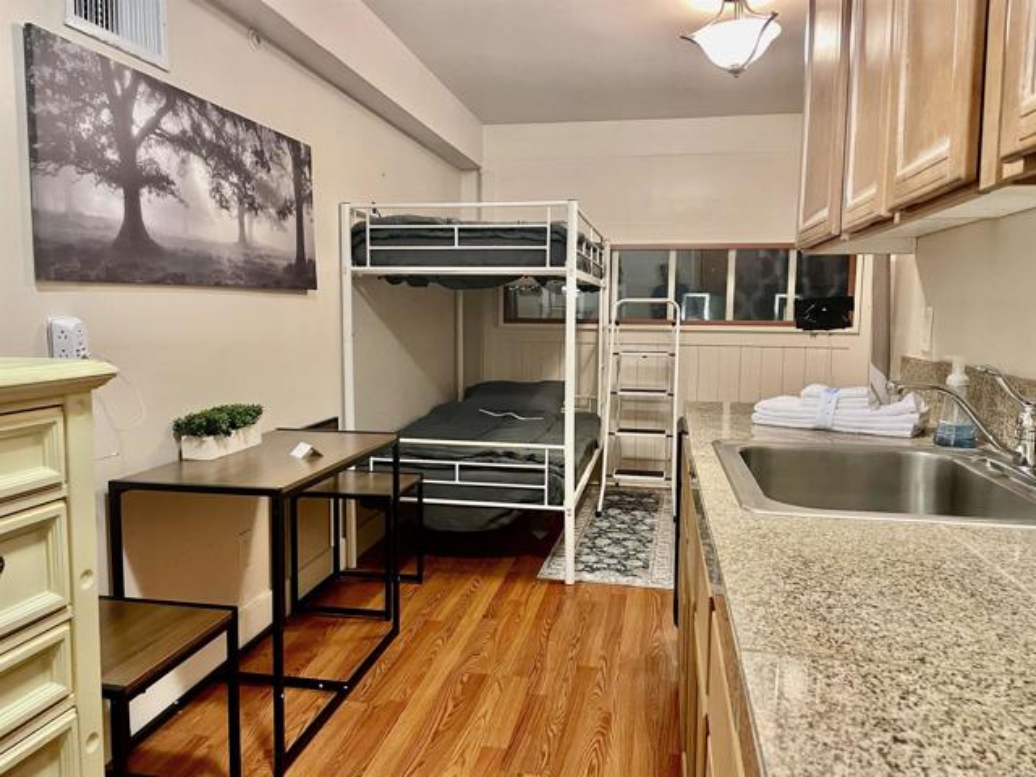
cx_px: 518
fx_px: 778
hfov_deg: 67.3
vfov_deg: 53.1
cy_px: 388
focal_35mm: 26
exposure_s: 1/60
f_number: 1.6
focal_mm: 4.2
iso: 400
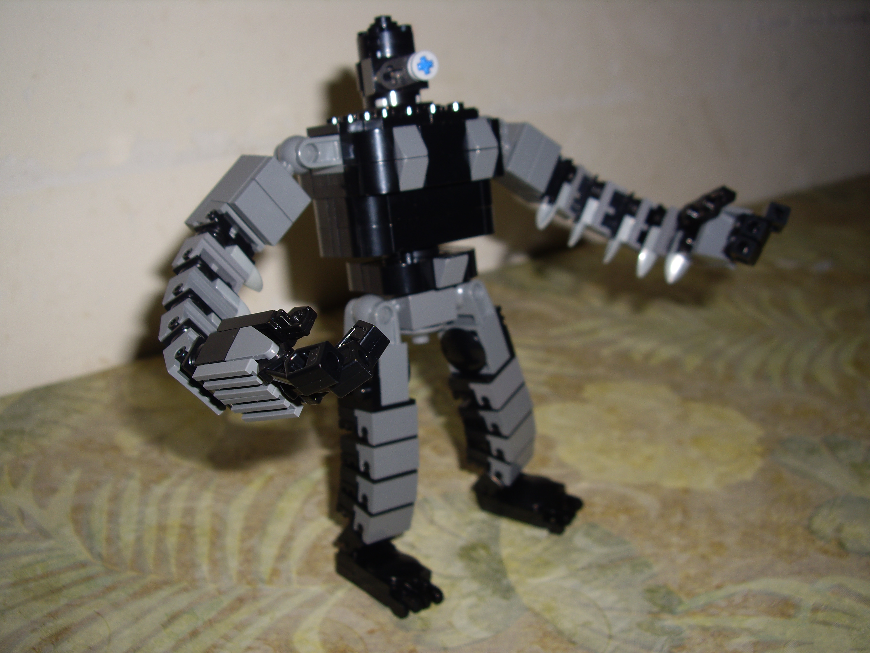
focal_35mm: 38
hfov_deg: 49.0
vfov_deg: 37.7
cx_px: 435
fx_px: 955
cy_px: 326
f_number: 8
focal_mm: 7.9
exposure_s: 1/40
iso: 64
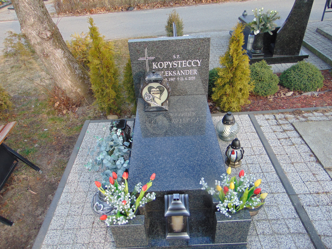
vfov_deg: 54.9
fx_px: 240
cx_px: 166
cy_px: 124
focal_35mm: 25
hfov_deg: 69.4
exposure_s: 1/250
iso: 80
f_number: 3
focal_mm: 4.5
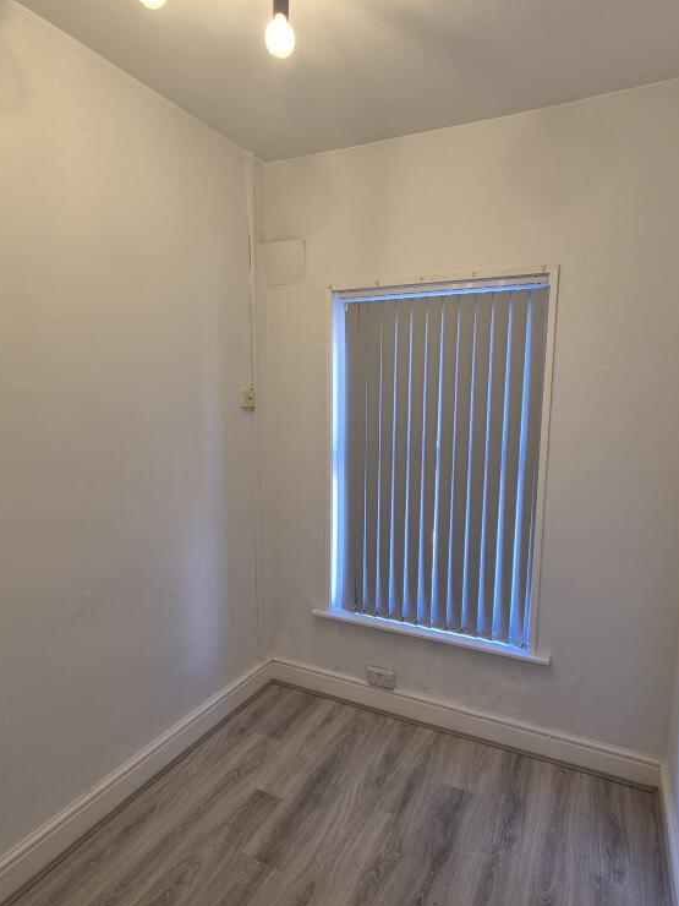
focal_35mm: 18
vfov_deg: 87.7
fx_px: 471
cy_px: 460
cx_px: 365
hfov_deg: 71.5
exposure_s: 1/50
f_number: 2.2
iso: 100
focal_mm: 2.2
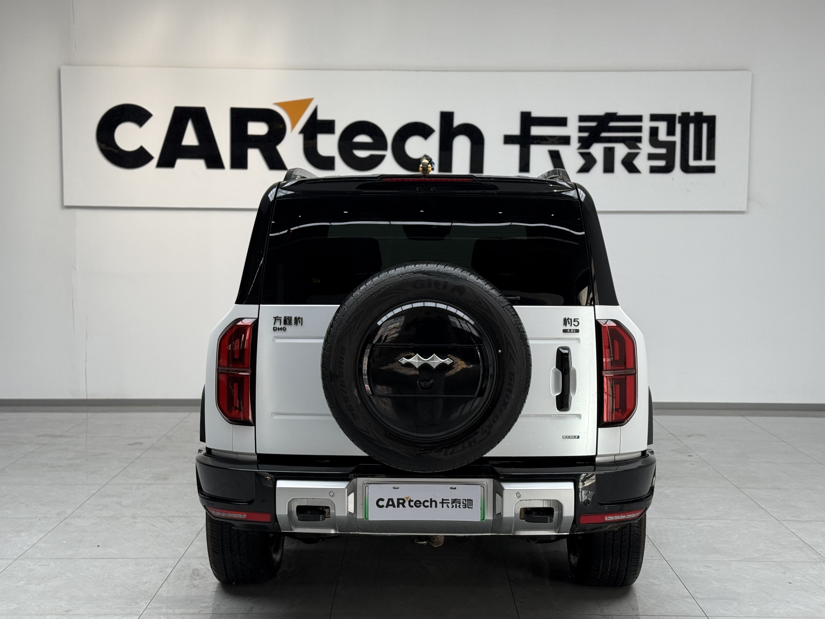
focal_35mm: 48
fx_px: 1144
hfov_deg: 39.7
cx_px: 412
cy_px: 310
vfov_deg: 30.3
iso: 64
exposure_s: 1/290
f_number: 1.78
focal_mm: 6.76
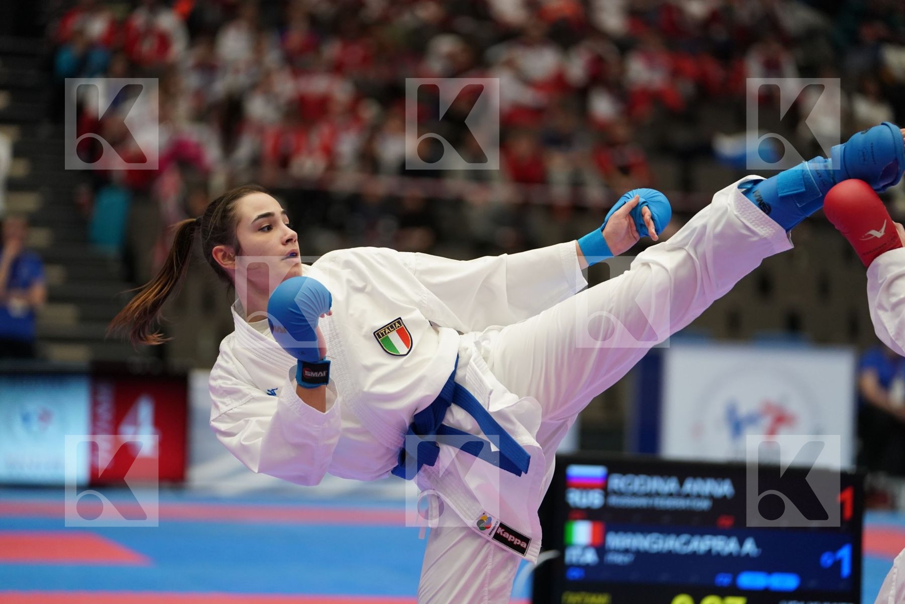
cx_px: 452
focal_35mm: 159
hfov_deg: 12.9
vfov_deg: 8.6
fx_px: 3997
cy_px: 302
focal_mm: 159
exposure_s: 1/1000
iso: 2000
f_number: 2.8
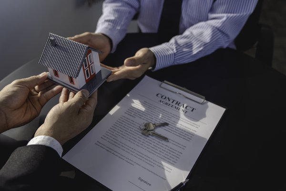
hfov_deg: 55.8
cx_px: 143
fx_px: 270
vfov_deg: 38.9
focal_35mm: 34
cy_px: 96
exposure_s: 1/320
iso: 125
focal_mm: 34
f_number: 3.2
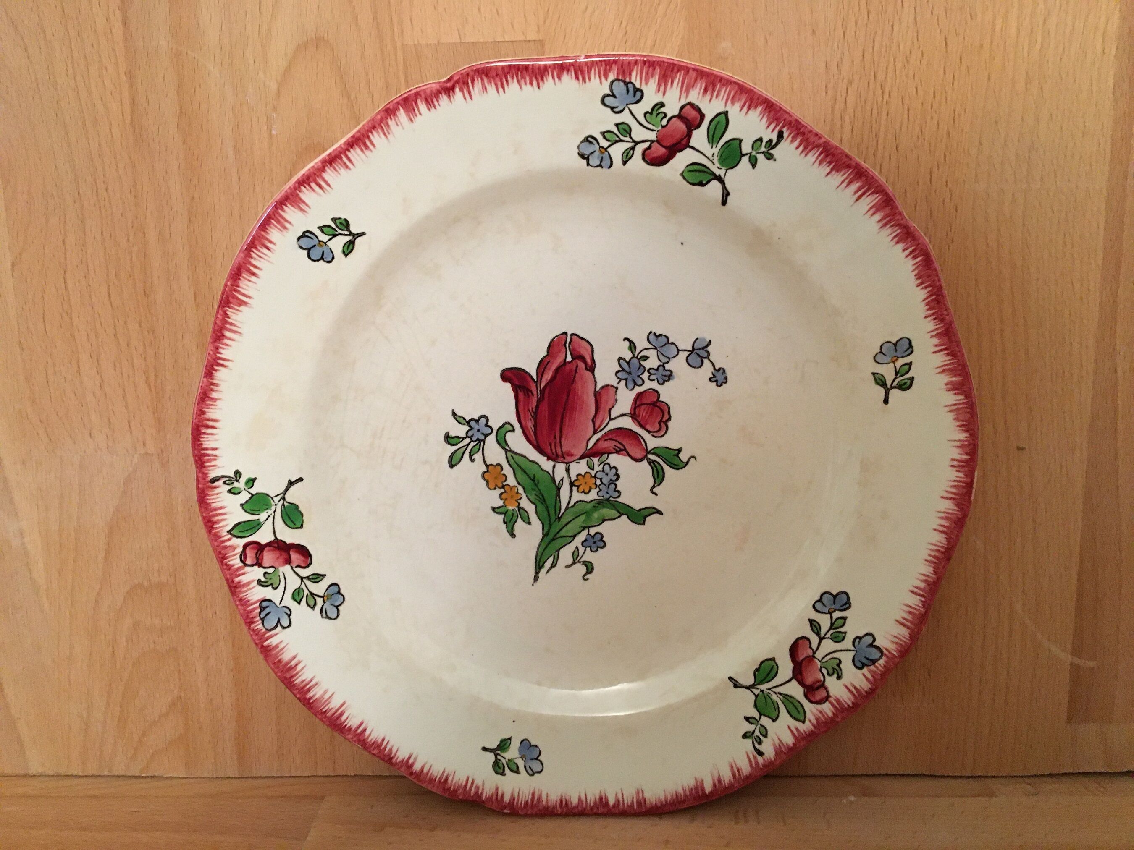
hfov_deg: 61.7
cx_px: 567
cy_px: 425
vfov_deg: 48.2
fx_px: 950
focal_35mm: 29
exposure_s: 1/17
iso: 200
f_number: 2.2
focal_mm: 4.15
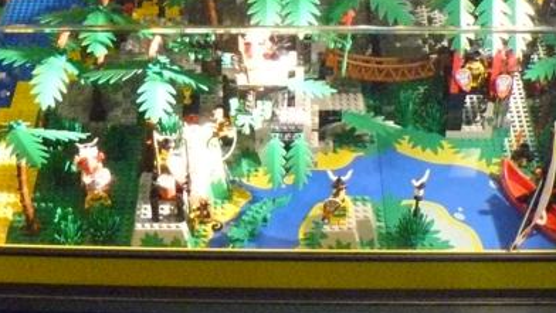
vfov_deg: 14.9
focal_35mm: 80
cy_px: -3
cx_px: 199
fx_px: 1180
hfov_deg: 26.4
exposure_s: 1/60
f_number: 2.8
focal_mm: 6
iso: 800
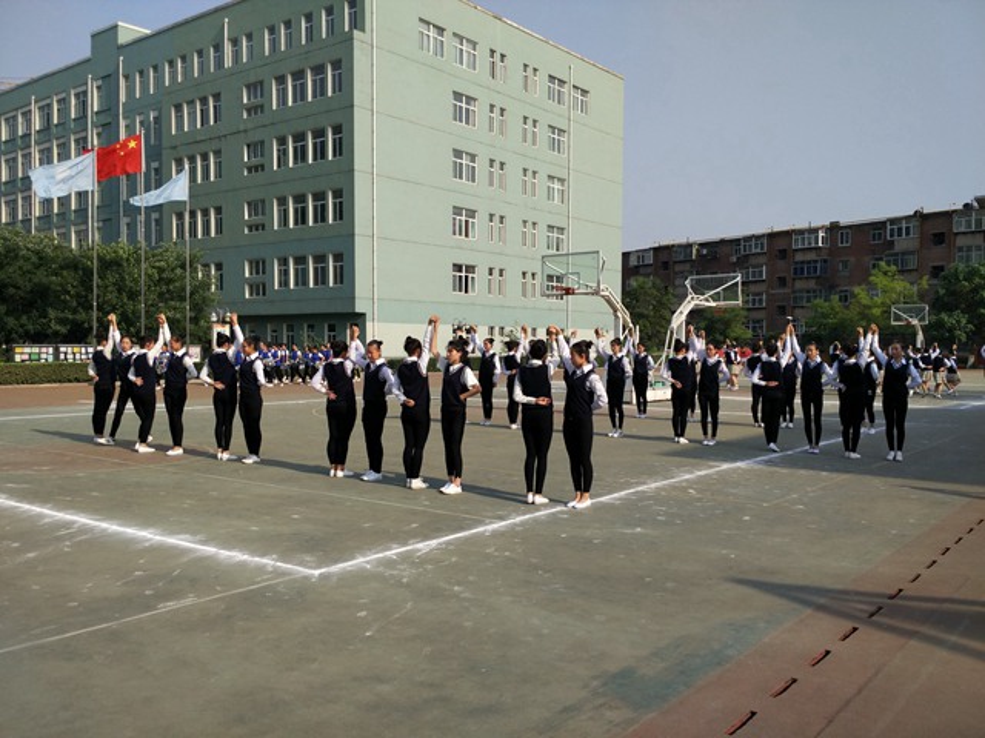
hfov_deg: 60.0
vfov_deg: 46.8
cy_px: 369
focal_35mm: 30
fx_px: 854
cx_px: 492
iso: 100
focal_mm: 4.12
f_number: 2
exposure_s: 1/1352
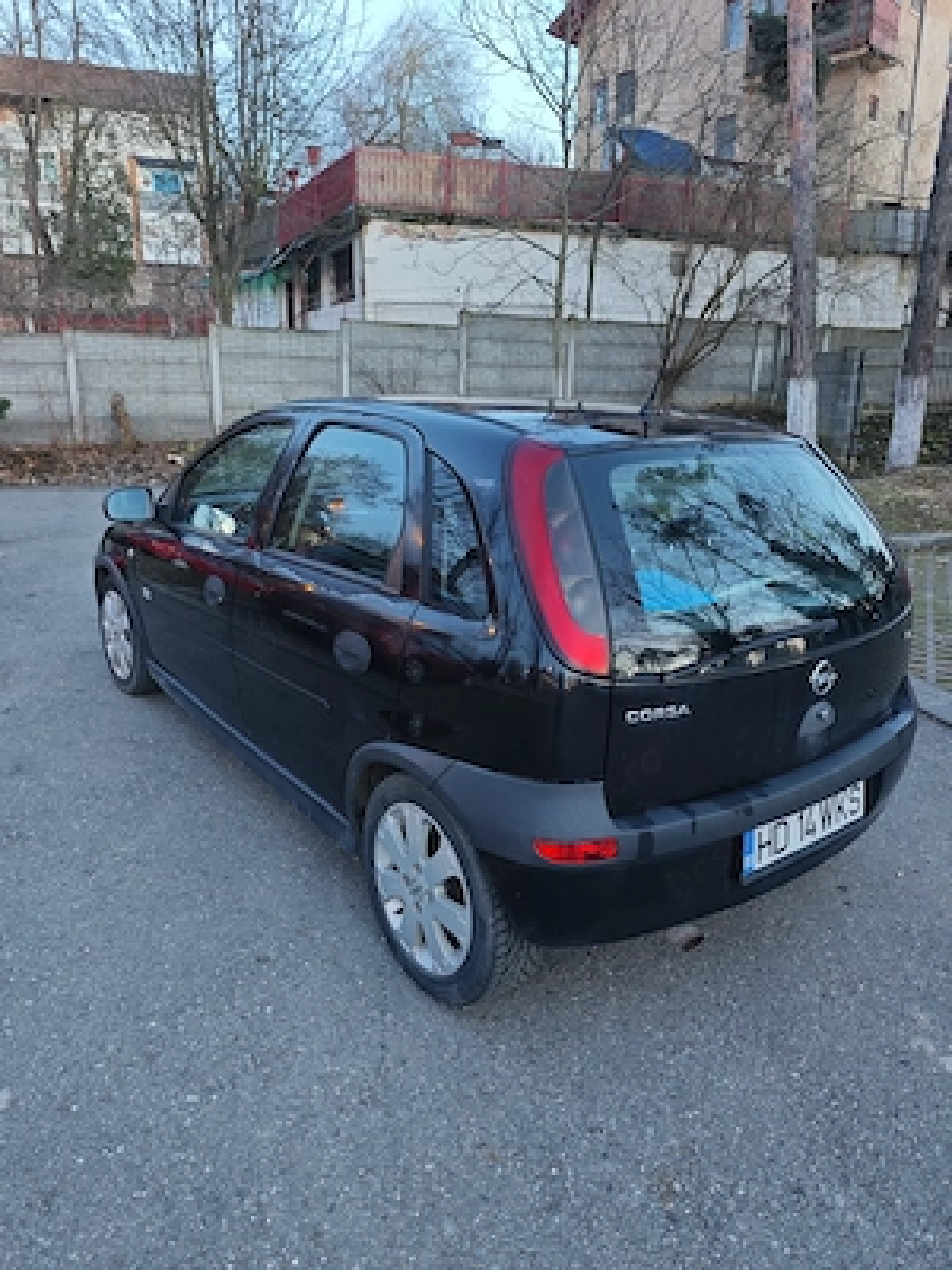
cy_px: 635
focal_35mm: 23
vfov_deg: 73.9
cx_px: 476
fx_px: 843
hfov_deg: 58.9
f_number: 1.63
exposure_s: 1/25
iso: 640
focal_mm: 8.72
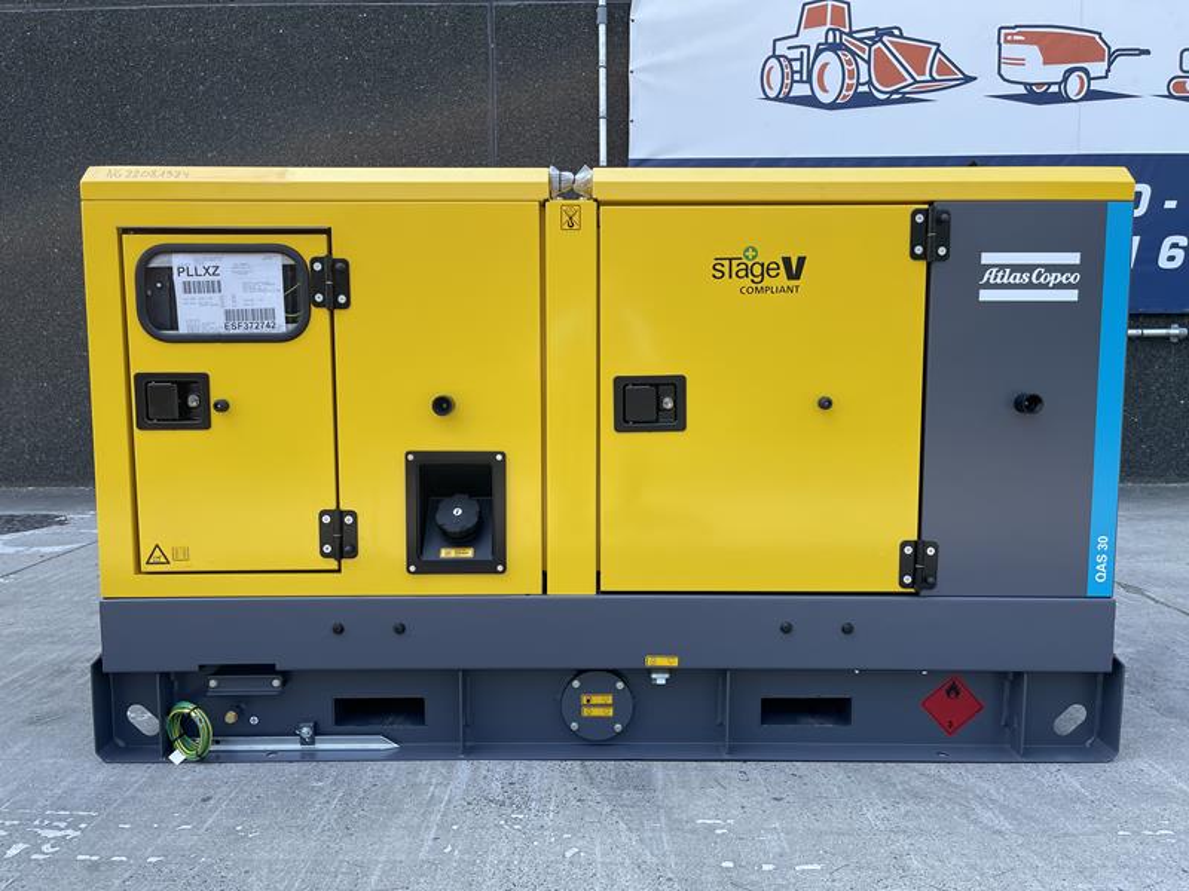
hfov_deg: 67.3
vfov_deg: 53.1
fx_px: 893
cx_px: 594
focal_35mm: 26
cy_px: 446
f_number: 1.6
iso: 32
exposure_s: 1/953
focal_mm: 5.1
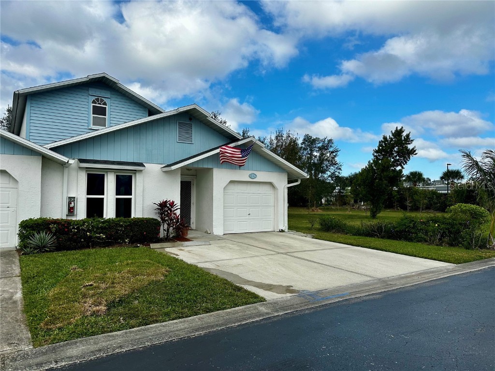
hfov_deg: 71.6
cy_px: 186
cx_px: 248
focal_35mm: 24
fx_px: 343
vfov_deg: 56.8
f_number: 1.78
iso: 80
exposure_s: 1/4762
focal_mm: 6.86
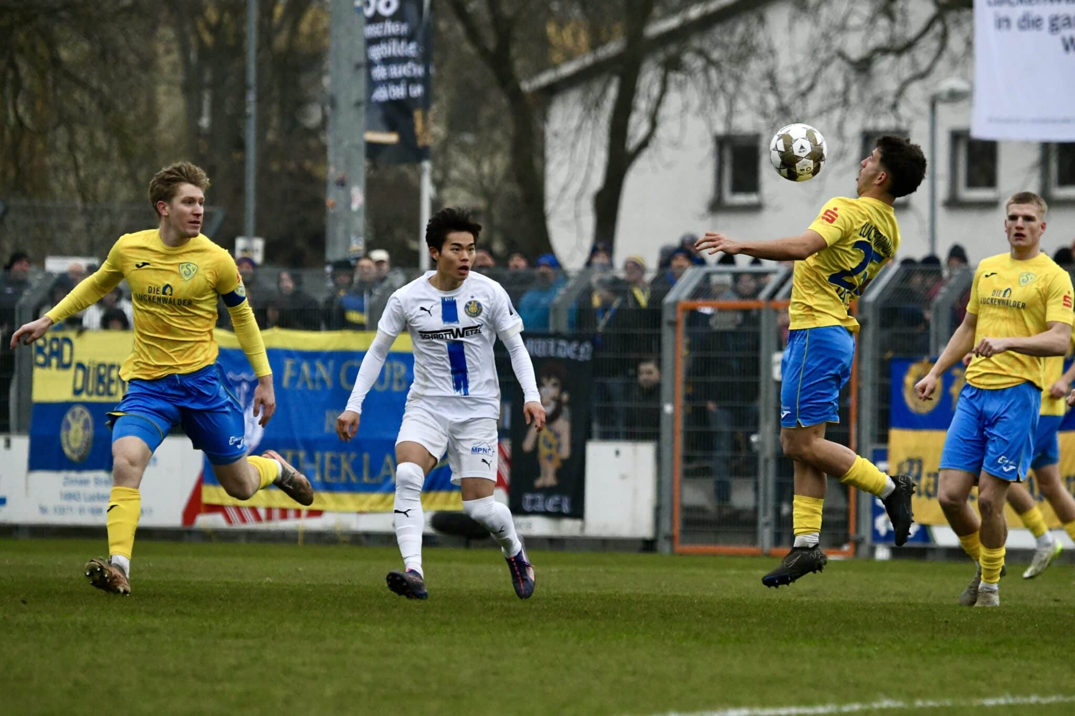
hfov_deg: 7.1
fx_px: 8658
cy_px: 358
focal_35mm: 290
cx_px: 538
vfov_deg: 4.7
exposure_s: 1/1600
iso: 8000
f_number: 5.6
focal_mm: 290
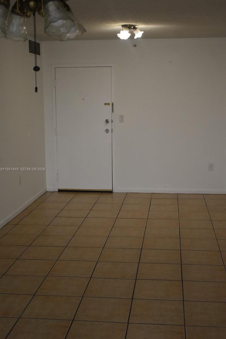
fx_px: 480
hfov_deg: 26.5
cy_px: 170
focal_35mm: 51
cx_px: 113
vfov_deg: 38.9
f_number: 4.5
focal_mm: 34
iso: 2000
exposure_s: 1/500
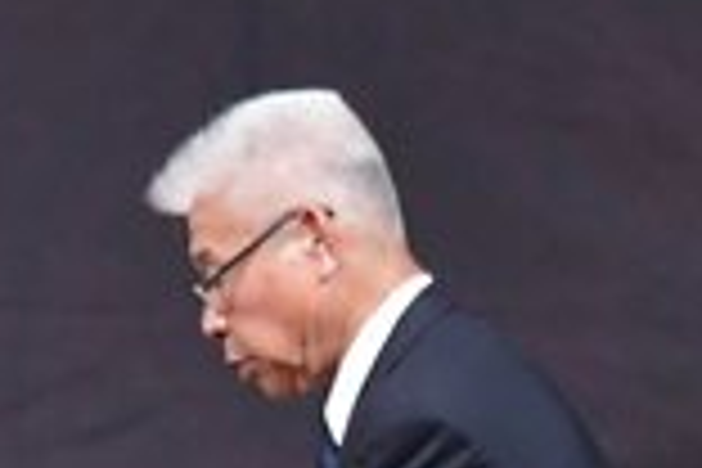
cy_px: 994
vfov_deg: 1.1
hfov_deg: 1.6
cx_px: -38
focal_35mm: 1270
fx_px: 24763
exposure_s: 1/400
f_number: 5.6
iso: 5000
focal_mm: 170
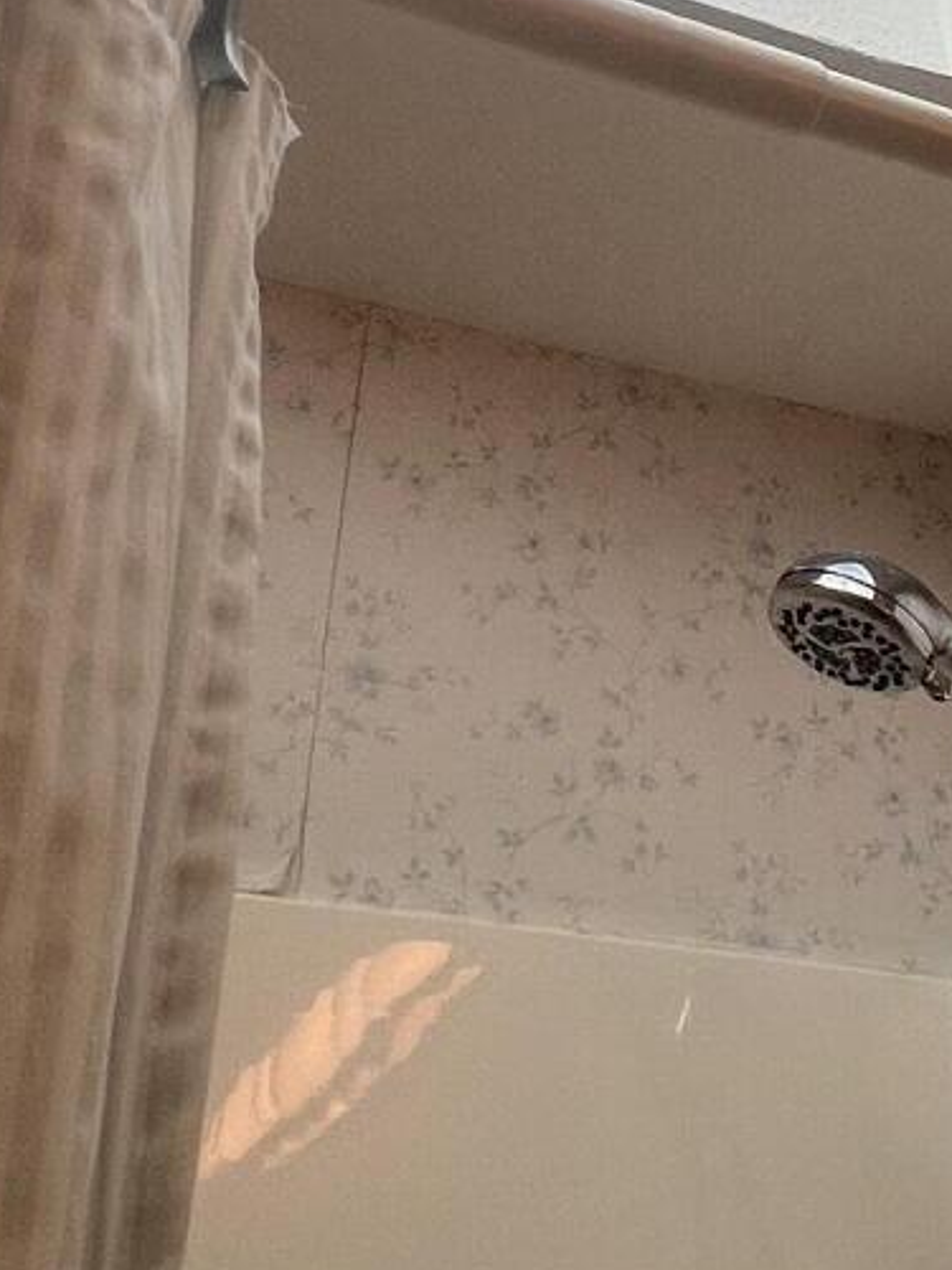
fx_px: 1907
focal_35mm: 52
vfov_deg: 35.4
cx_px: 772
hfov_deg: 27.4
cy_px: 224
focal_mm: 1.57
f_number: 1.8
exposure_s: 1/378
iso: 32
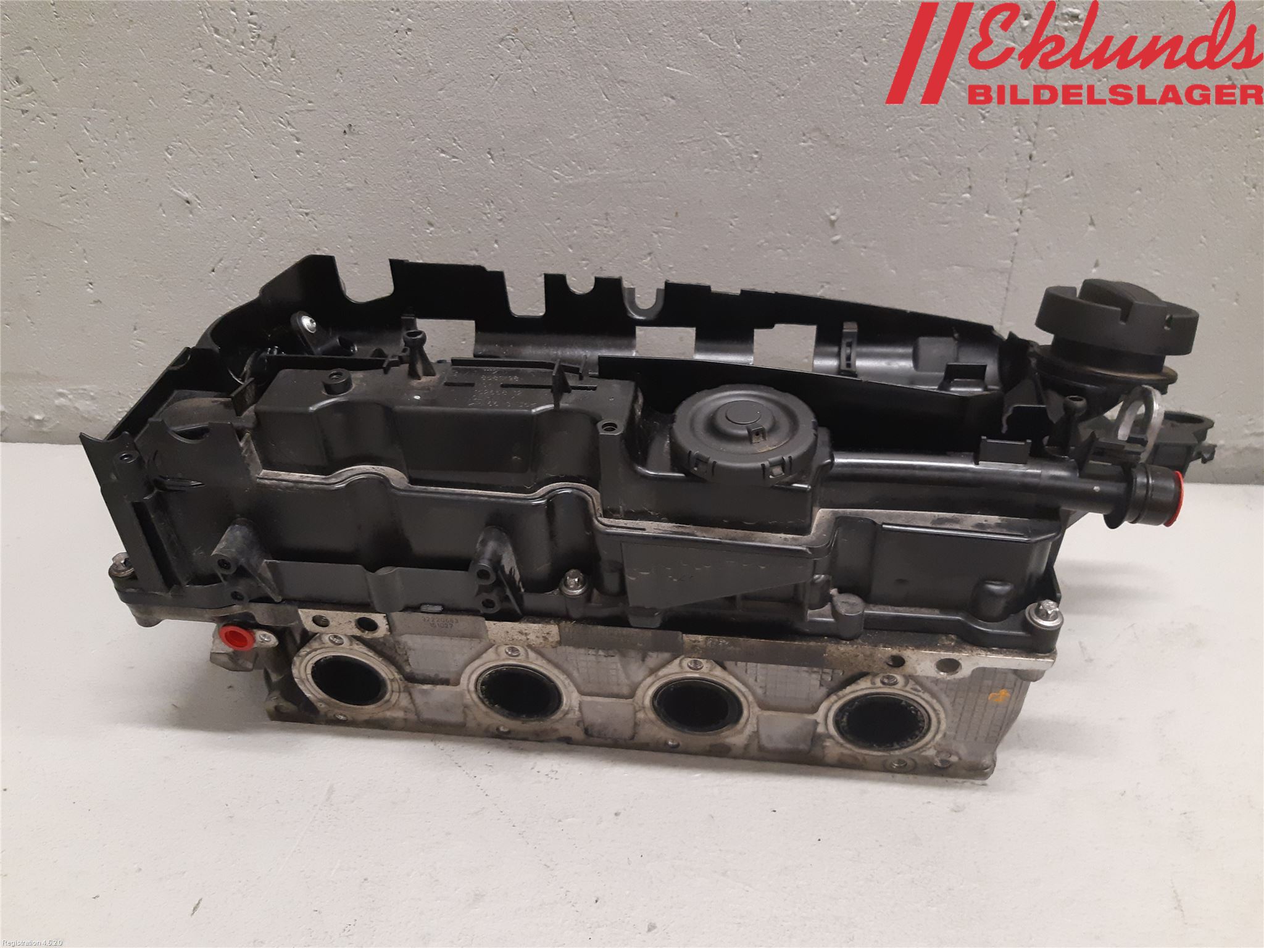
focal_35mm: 26
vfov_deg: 53.1
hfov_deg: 67.3
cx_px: 632
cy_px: 474
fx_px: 949
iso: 250
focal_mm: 3.93
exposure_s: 1/50
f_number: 1.7
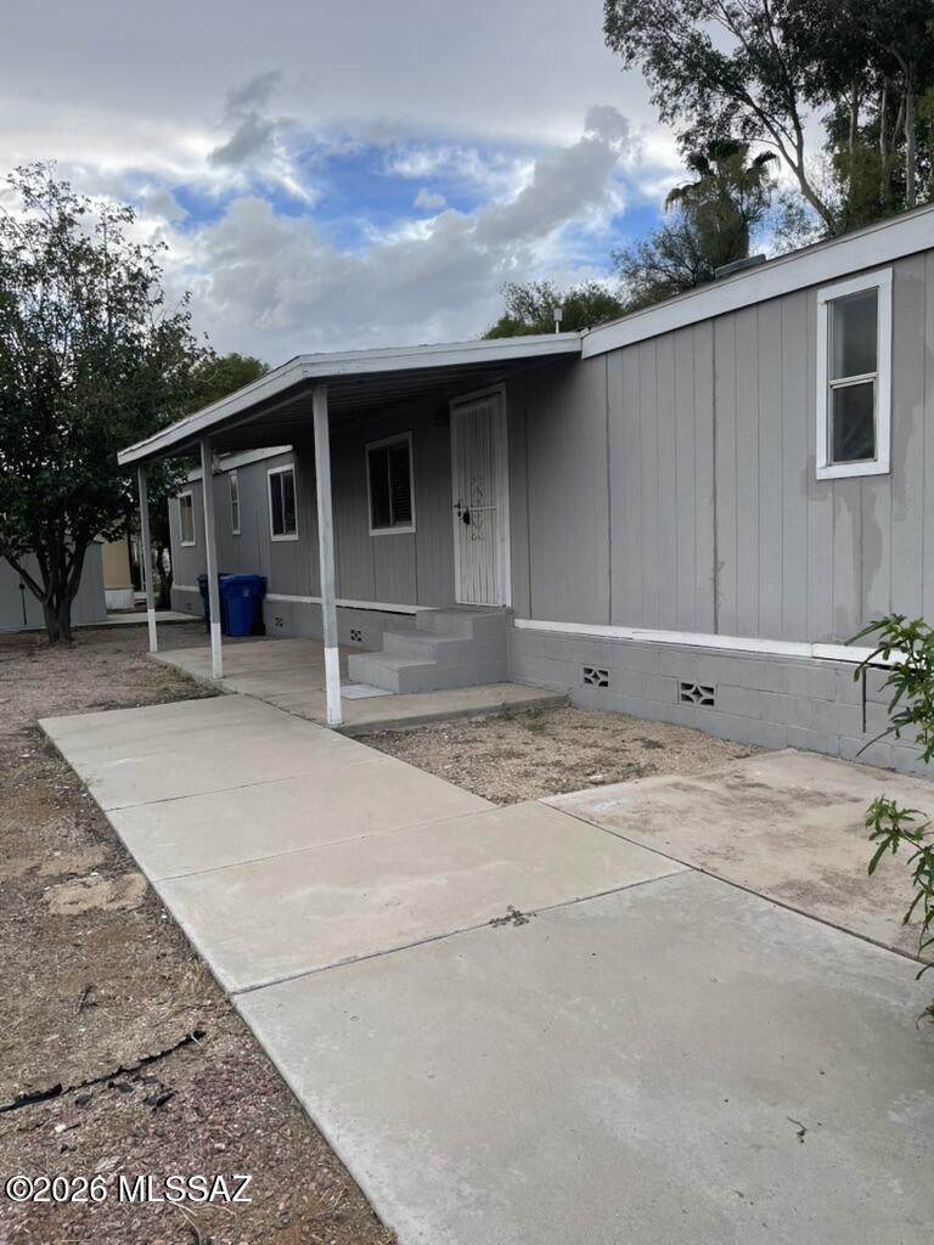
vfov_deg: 67.3
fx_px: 935
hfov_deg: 53.1
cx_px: 467
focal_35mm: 26
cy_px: 622
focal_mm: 4.2
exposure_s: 1/940
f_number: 1.6
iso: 32
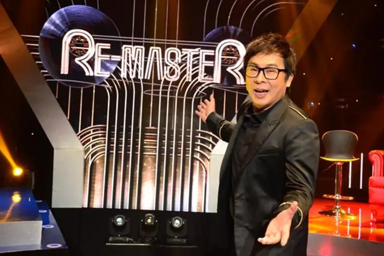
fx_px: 555
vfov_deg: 26.0
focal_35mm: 52
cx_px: 192
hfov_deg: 38.2
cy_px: 129
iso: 3200
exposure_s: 1/160
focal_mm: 34
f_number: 5
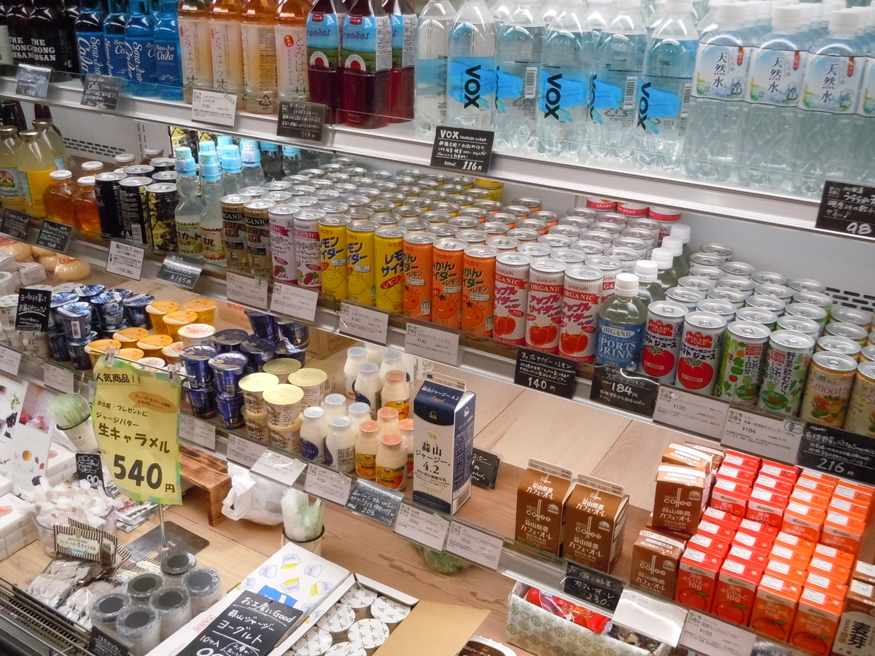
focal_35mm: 33
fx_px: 834
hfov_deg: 55.4
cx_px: 438
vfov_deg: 42.9
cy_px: 328
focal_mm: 5.9
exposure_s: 1/125
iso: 640
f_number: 4
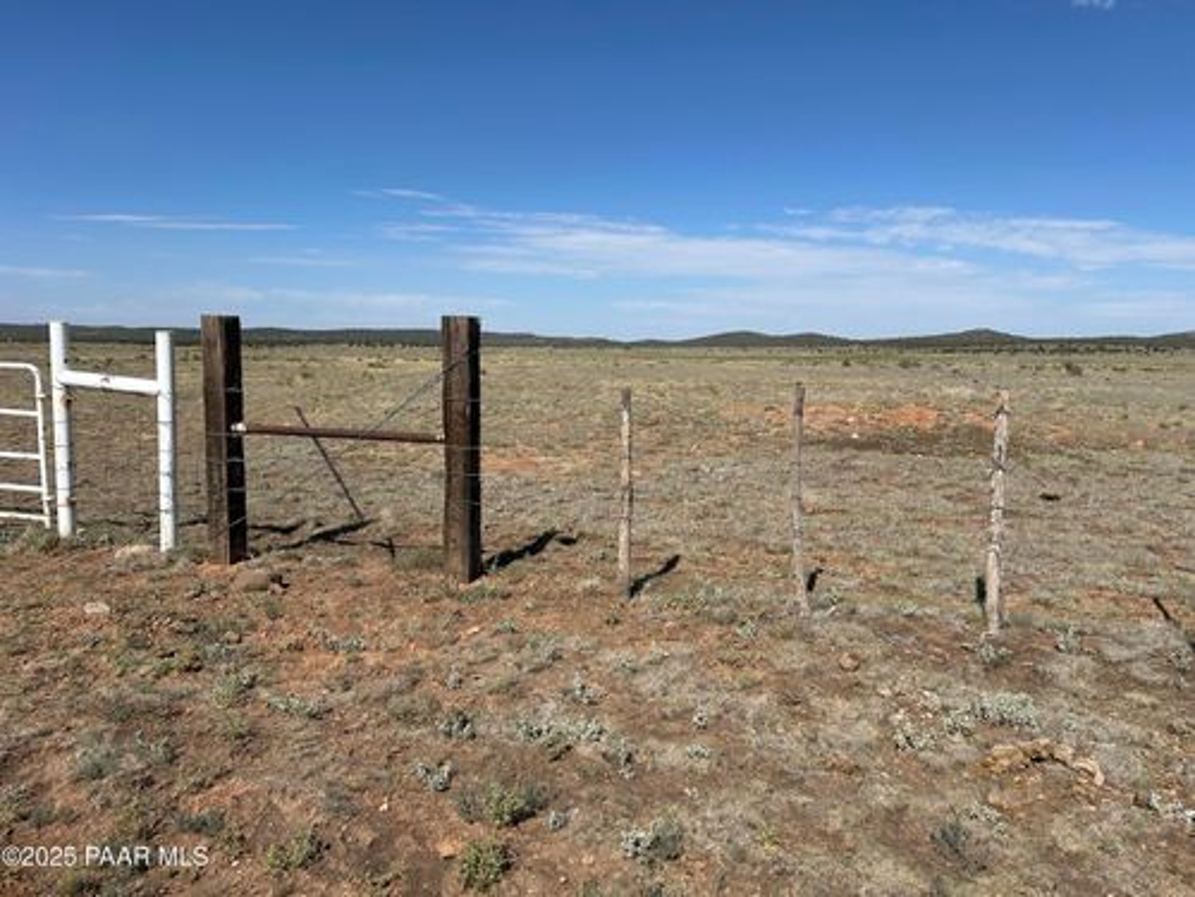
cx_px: 598
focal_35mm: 26
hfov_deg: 67.3
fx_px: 898
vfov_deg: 53.1
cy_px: 448
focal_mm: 5.7
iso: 50
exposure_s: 1/6579
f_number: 1.5
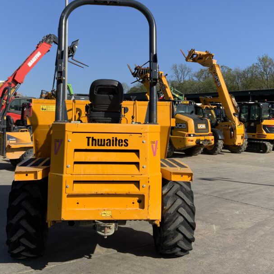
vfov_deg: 39.1
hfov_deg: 39.2
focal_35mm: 43
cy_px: 114
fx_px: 385
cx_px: 133
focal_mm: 3
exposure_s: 1/2058
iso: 20
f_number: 1.8
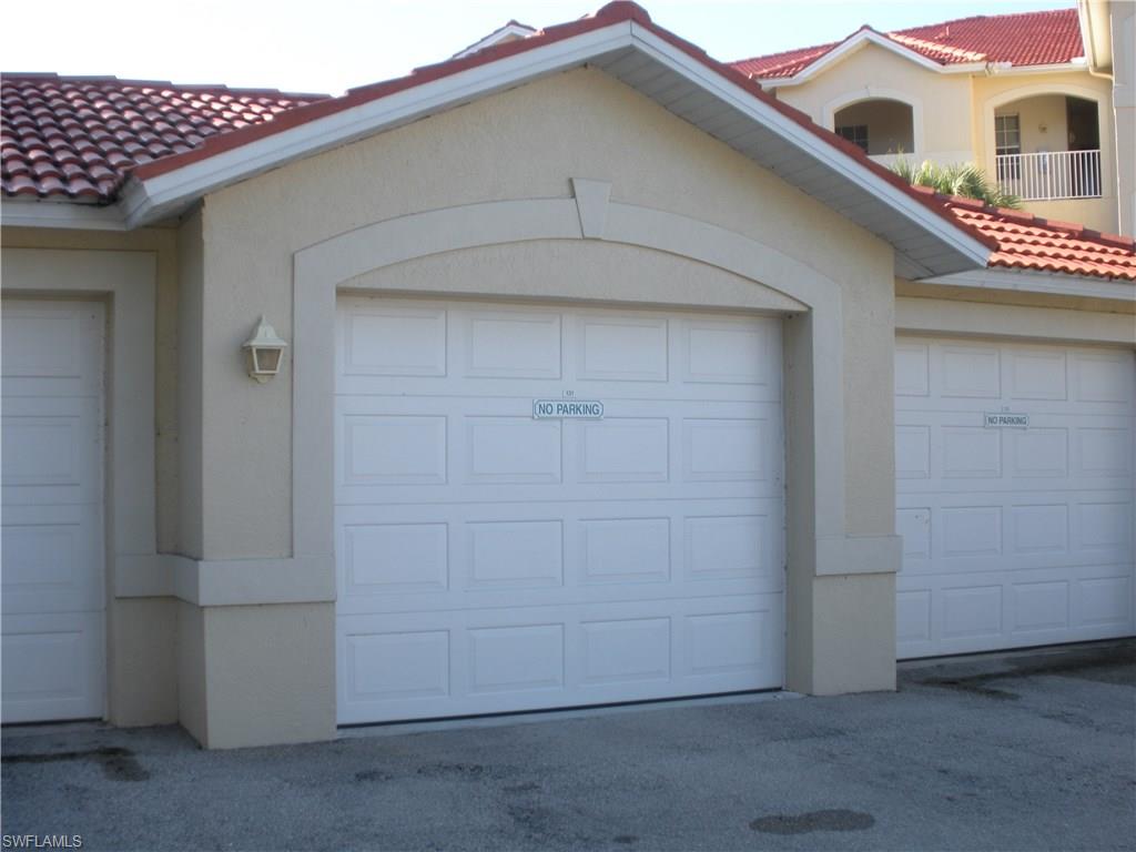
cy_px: 426
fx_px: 1444
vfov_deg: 32.9
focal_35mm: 44
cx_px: 568
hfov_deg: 42.9
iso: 64
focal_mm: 7.7
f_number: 4
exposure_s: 1/122
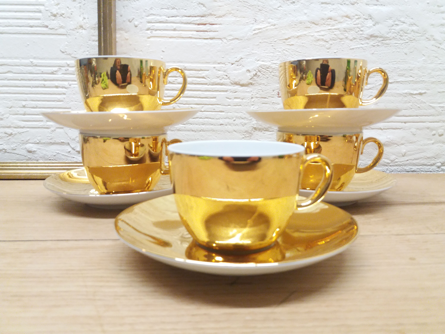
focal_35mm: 28
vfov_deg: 49.7
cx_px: 222
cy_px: 167
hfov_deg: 63.4
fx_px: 360
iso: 200
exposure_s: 1/102
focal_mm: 3.7
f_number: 1.9
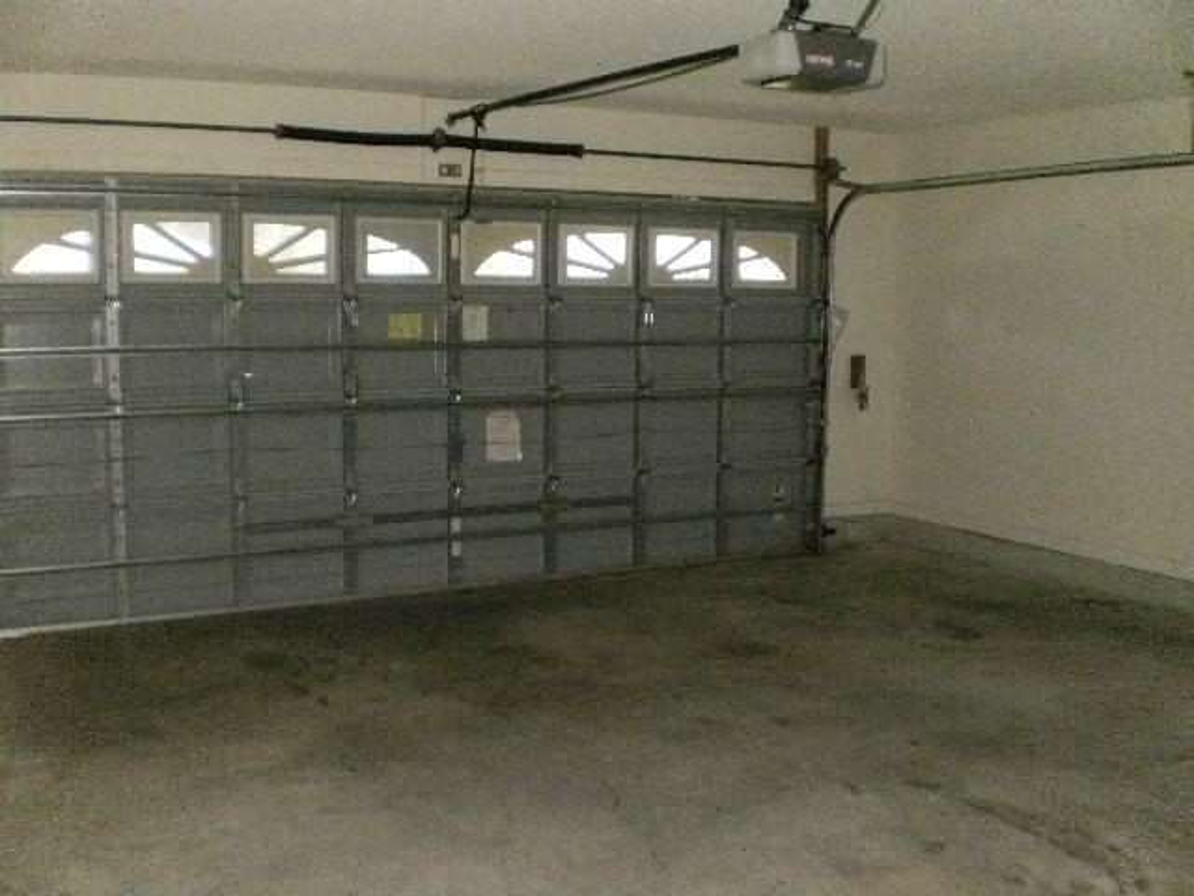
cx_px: 597
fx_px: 1311
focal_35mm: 38
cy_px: 448
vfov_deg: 37.7
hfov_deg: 49.0
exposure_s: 1/250
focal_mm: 6.3
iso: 400
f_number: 3.1
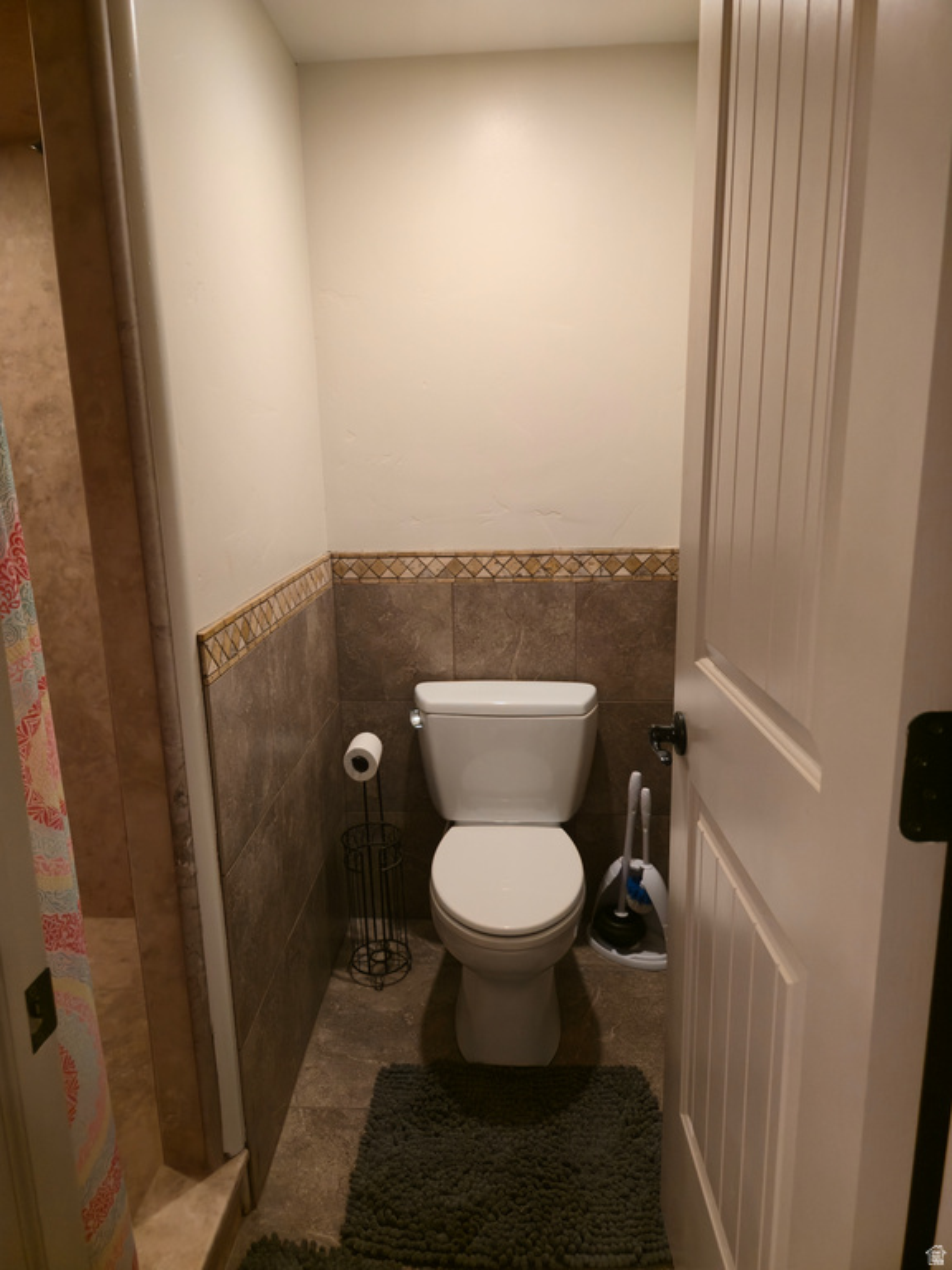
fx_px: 843
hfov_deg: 58.9
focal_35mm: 23
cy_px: 635
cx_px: 476
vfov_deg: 73.9
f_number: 1.7
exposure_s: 1/60
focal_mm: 6.3
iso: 160
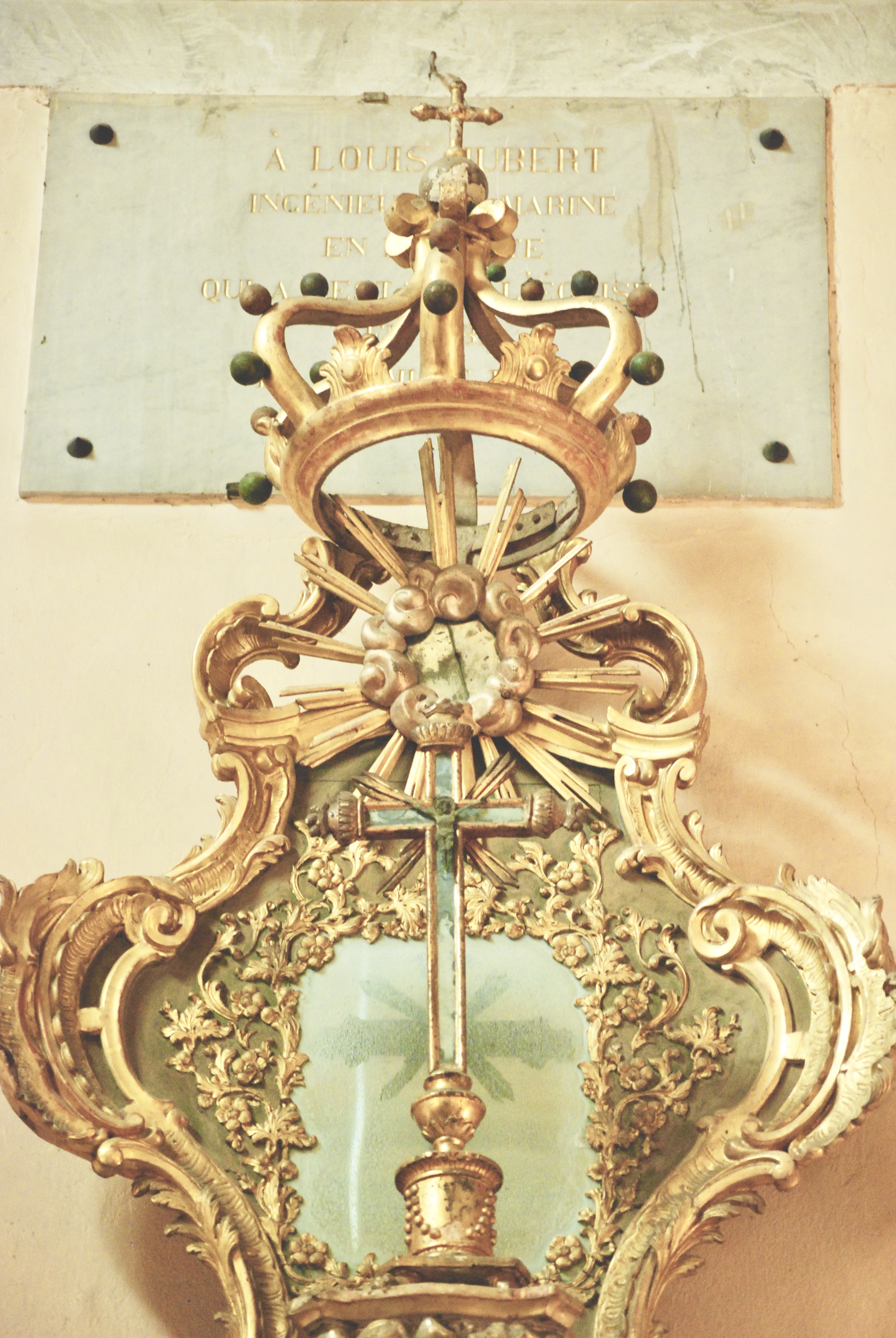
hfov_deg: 11.2
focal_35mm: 123
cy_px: 669
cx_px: 448
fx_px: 4579
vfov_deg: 16.6
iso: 1600
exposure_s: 1/13
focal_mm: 82
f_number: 4.5
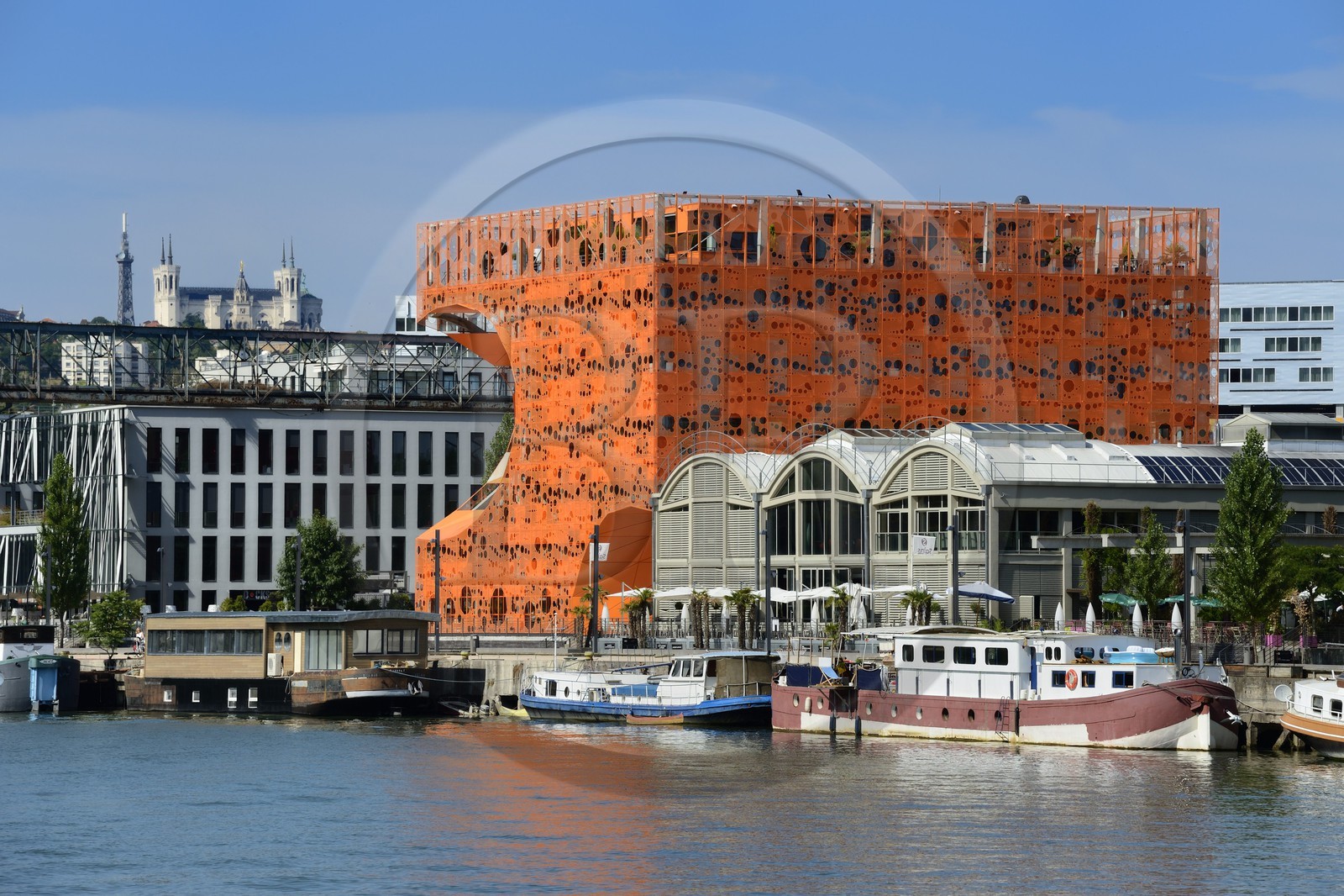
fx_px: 5972
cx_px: 672
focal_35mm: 160
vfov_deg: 8.6
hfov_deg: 12.8
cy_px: 448
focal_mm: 160
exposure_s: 1/320
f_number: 13
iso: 200
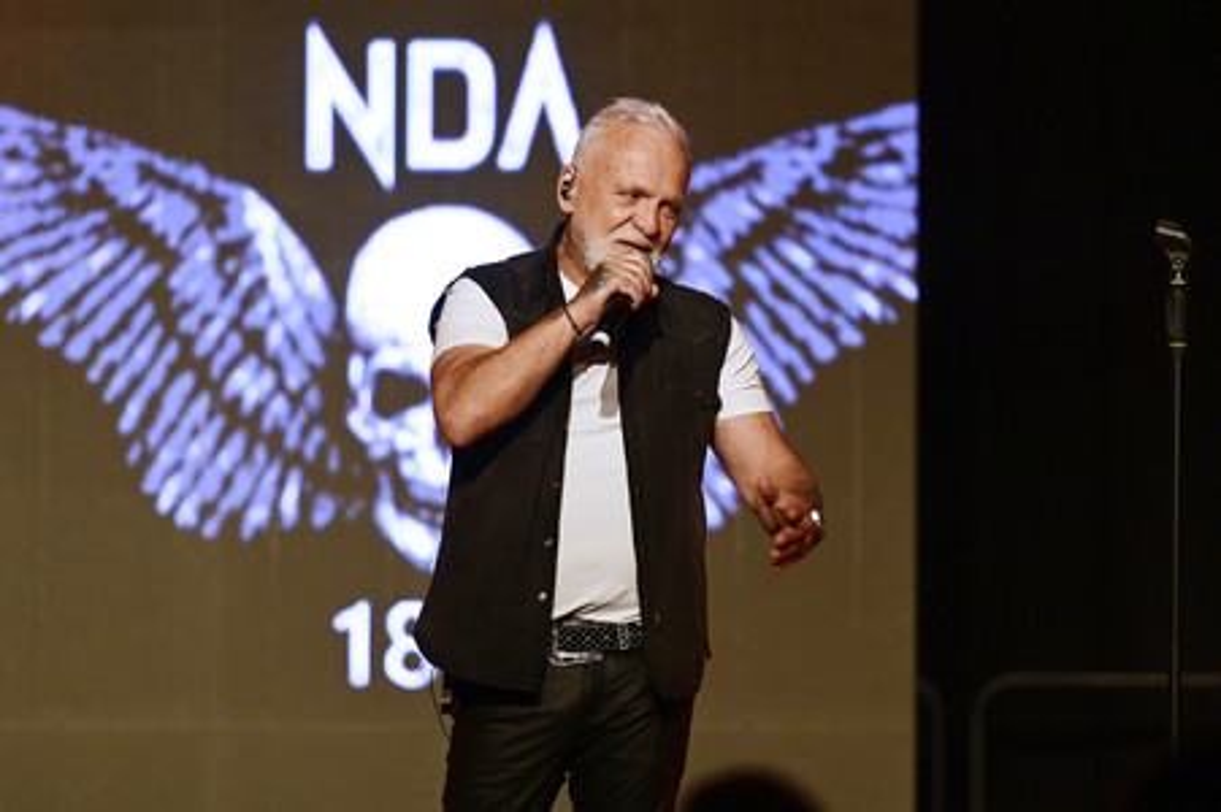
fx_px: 6778
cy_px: 406
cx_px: 610
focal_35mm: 200
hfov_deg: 10.3
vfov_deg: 6.9
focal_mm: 200
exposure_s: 1/320
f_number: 2.8
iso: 2800
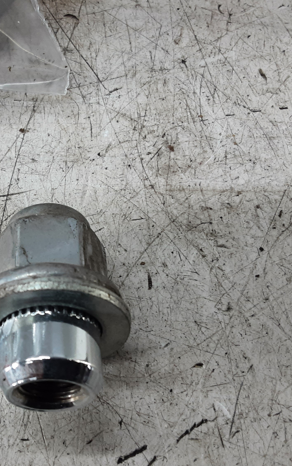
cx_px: 24
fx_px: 522
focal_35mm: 41
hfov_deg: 29.8
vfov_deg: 48.2
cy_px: 243
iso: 64
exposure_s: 1/50
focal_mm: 2.91
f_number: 1.9
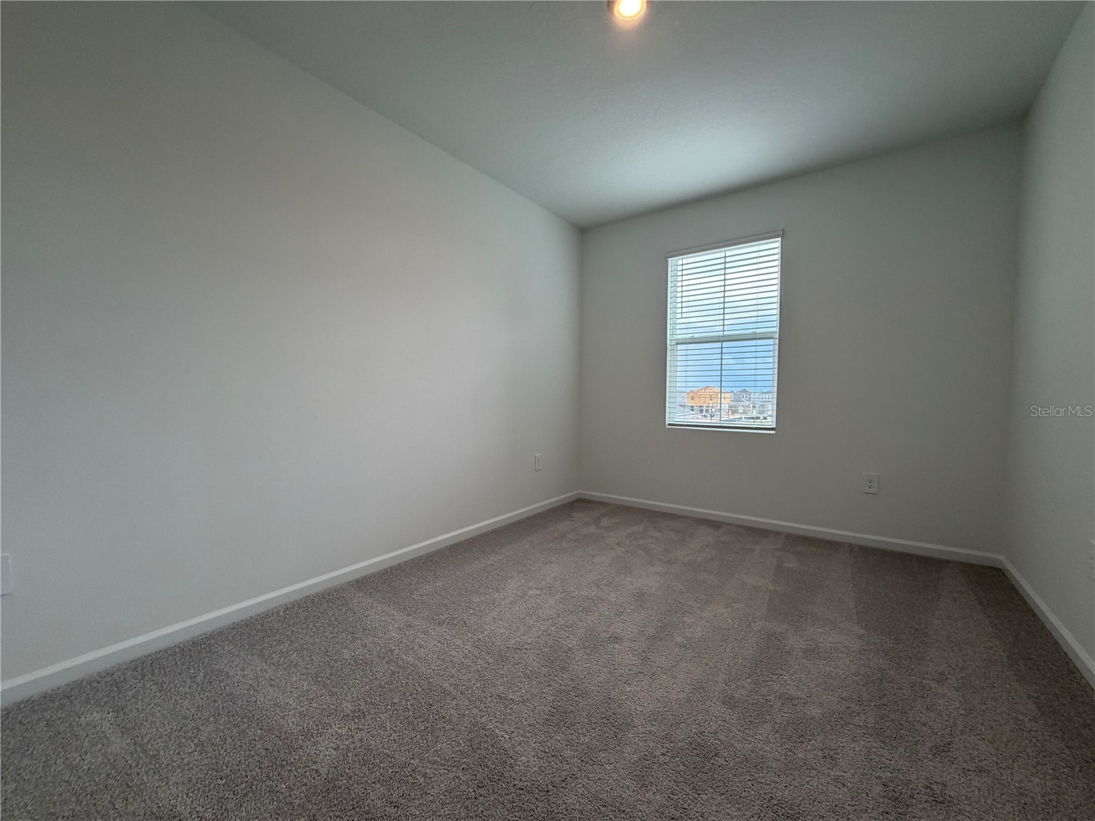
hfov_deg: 102.1
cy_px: 410
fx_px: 443
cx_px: 548
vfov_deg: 85.7
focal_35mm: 14
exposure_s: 1/120
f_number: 2.2
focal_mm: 2.22
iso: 125
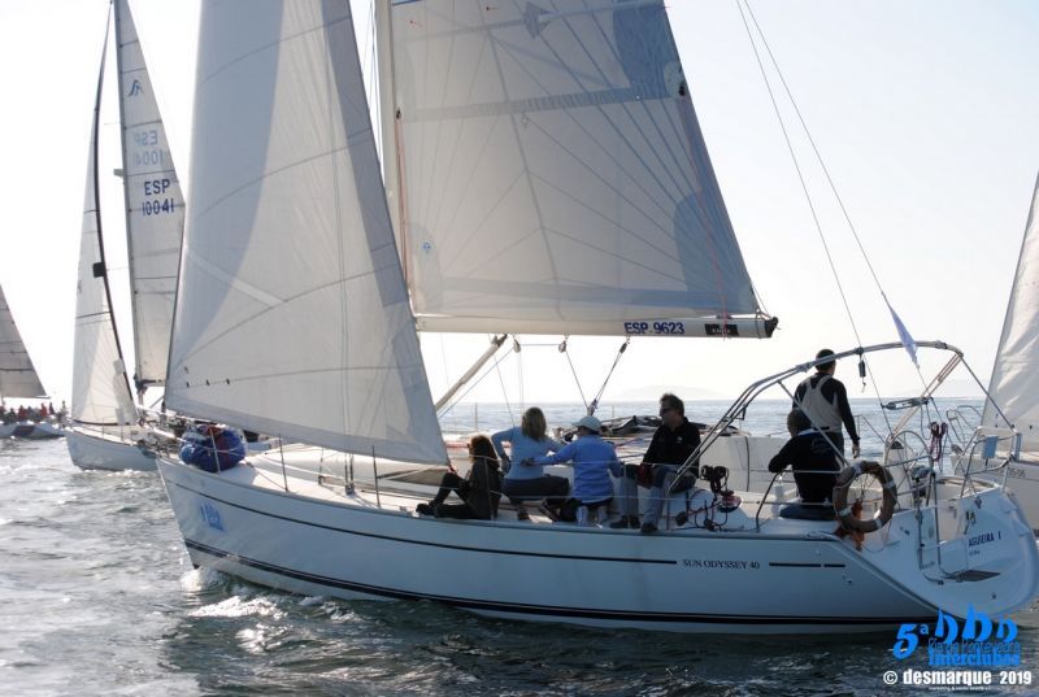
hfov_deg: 24.6
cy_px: 348
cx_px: 520
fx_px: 2386
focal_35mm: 82
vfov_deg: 16.6
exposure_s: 1/250
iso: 100
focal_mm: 55
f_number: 8
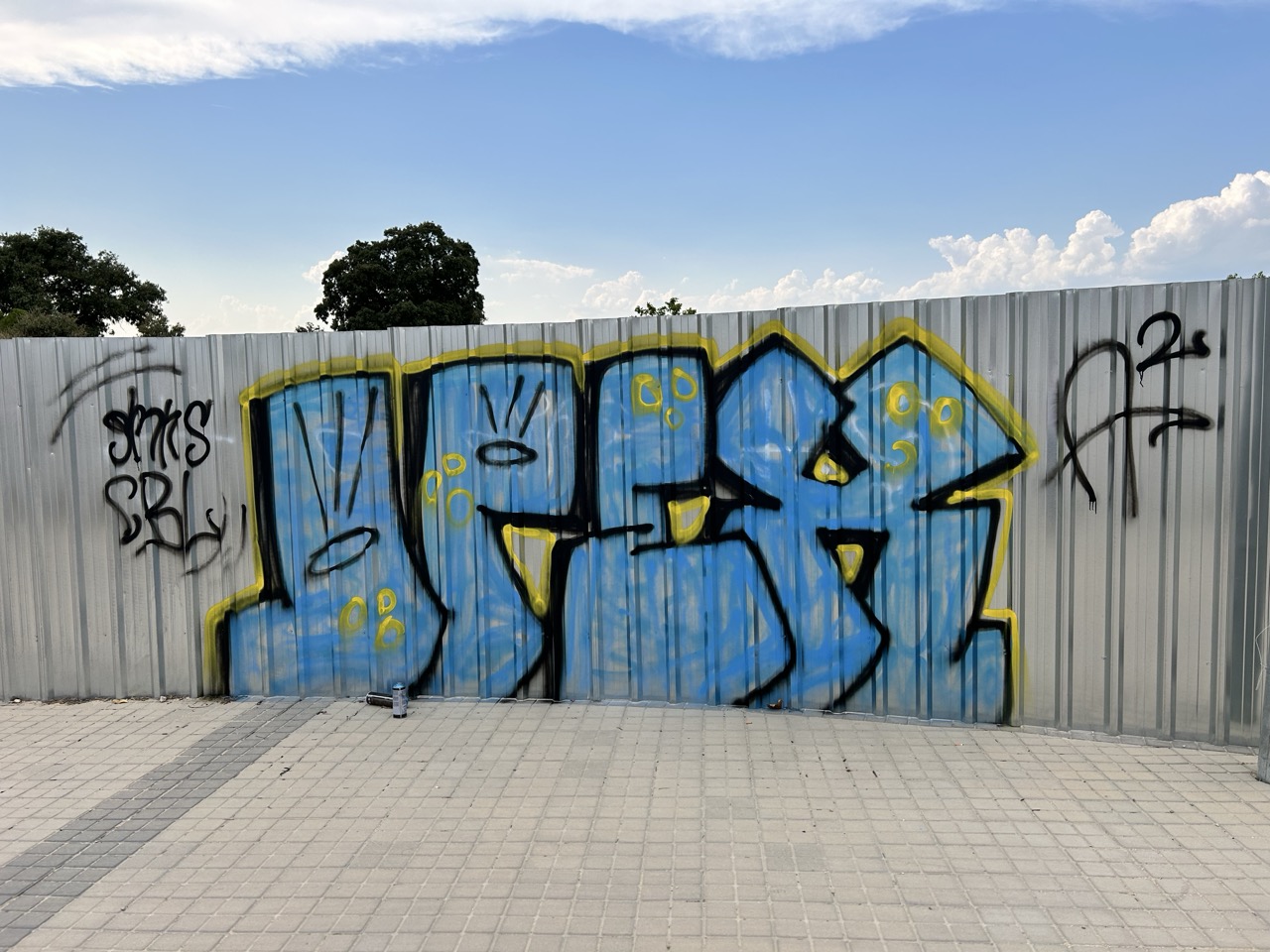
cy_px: 476
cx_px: 635
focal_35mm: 26
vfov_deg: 53.1
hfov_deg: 67.3
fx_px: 954
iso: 50
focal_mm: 5.7
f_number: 1.5
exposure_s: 1/3571
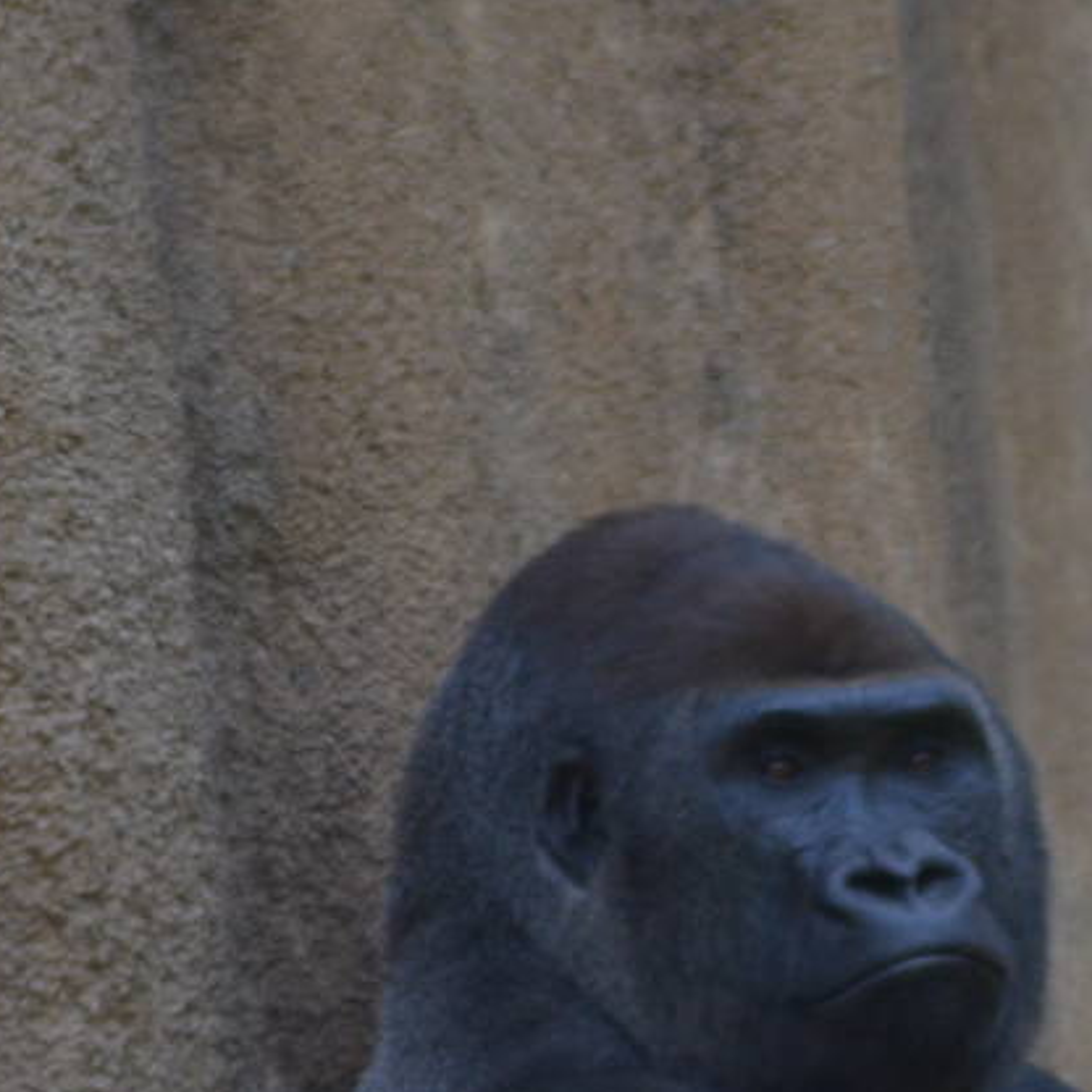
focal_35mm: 1272
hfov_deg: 1.4
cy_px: 1071
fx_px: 45398
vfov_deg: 1.4
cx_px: 1433
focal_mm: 260
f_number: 5
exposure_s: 1/1000
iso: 640
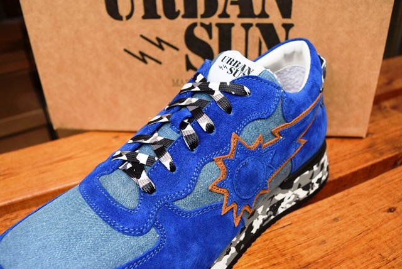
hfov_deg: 57.2
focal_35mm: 33
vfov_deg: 40.0
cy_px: 134
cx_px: 201
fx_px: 369
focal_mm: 22
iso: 450
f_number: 5.6
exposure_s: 1/125
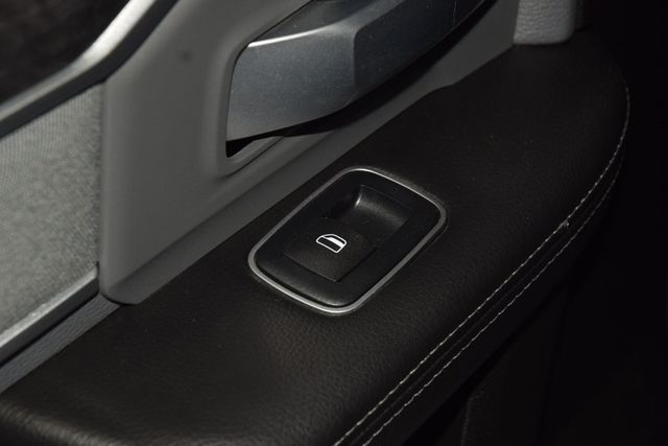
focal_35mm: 105
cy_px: 223
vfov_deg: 13.0
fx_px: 1949
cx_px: 334
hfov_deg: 19.5
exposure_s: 1/125
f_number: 8
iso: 100
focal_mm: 70
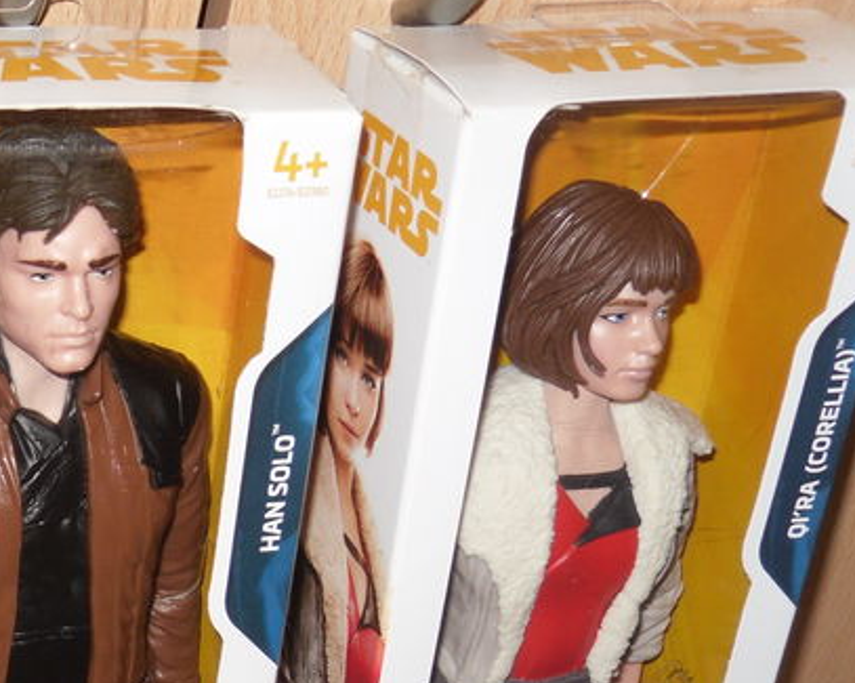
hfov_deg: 21.7
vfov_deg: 17.8
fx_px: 2124
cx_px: -65
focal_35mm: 84
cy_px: 675
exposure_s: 1/45
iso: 80
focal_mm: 6.3
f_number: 3.5
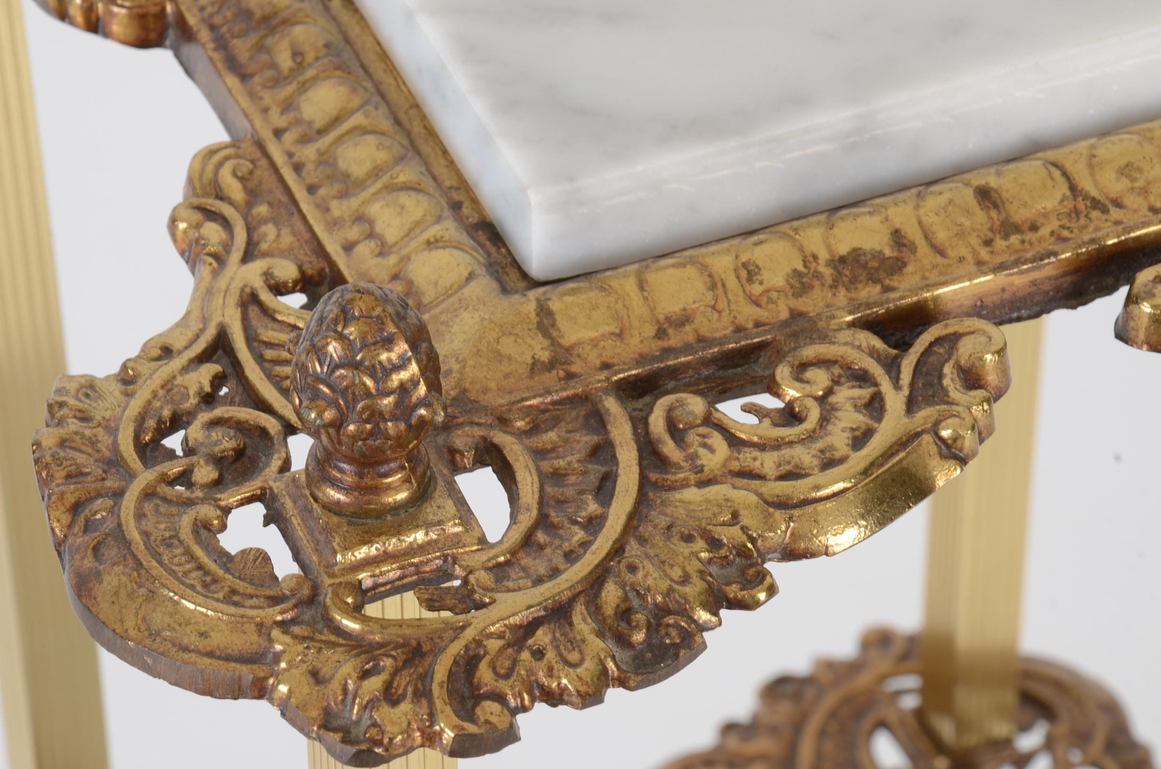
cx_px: 580
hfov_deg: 13.1
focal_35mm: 158
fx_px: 5069
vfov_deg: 8.7
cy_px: 384
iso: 160
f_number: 16
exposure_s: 1/80
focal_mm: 105
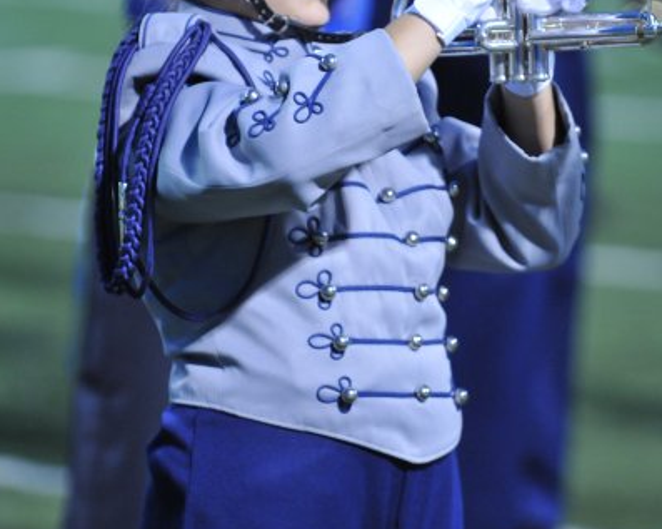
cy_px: 194
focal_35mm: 383
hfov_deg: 5.1
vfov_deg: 4.0
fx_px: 7498
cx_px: 331
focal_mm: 180
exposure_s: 1/160
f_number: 2.8
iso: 1600
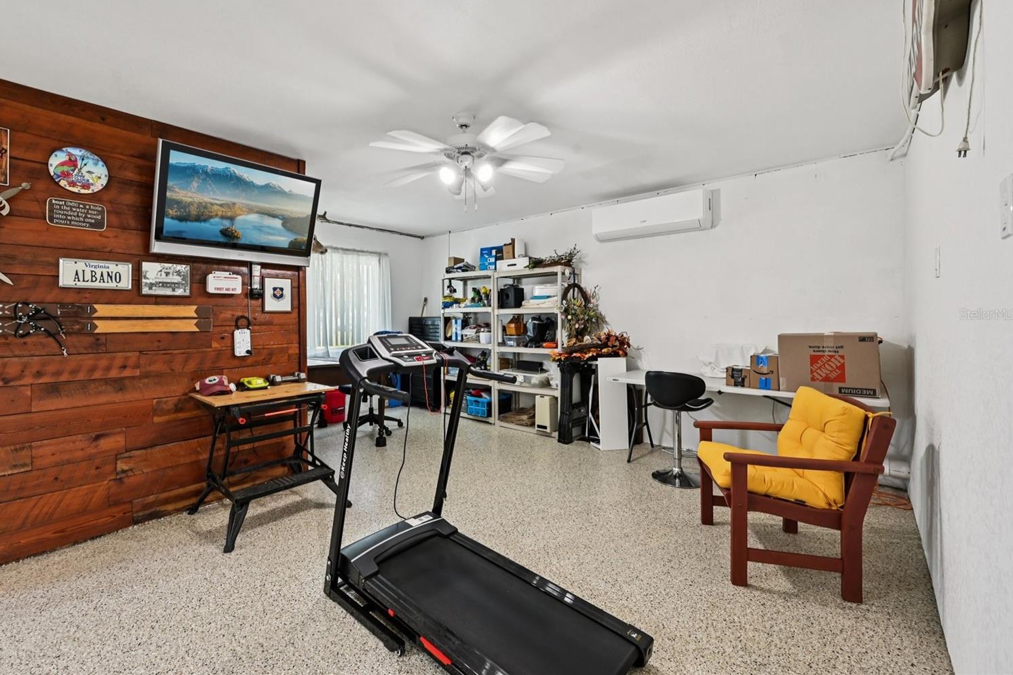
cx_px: 478
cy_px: 314
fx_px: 422
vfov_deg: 77.2
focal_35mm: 15
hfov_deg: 100.3
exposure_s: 1/20
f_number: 8
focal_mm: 14
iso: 400
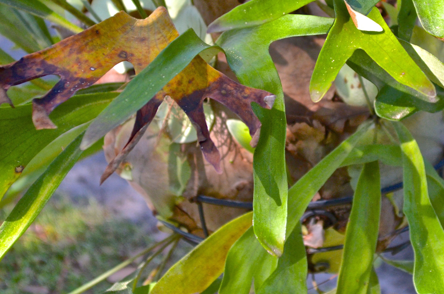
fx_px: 1440
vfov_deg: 11.6
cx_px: 302
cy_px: 89
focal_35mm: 117
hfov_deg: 17.5
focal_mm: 50
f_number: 3.8
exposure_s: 1/400
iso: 800
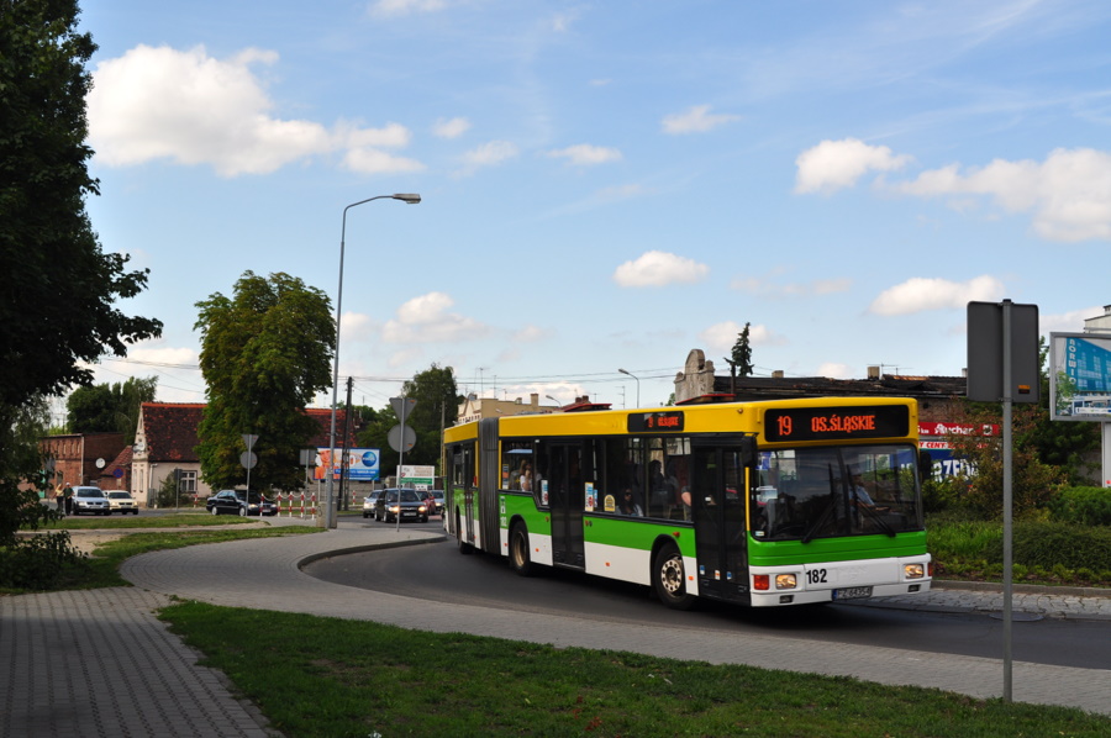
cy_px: 369
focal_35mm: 48
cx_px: 556
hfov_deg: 41.2
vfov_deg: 28.0
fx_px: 1480
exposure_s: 1/320
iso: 200
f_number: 10
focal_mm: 32
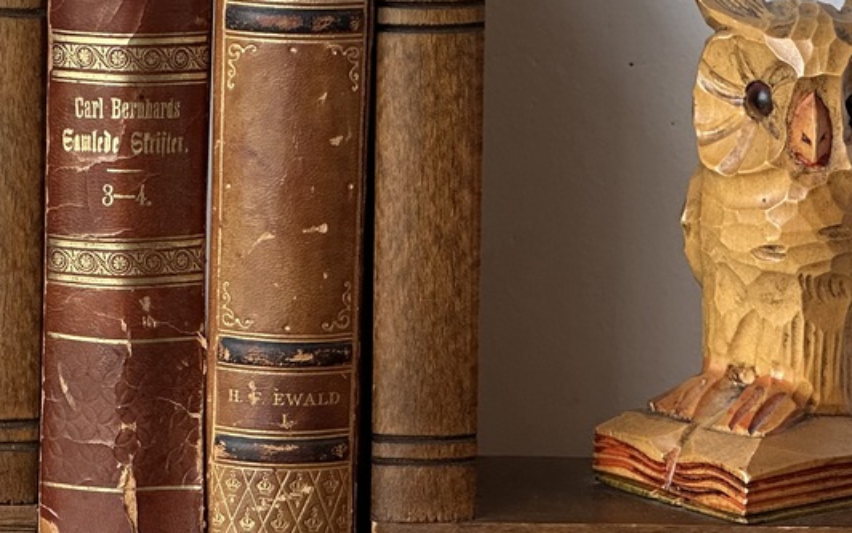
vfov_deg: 7.1
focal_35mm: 184
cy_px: -26
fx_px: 4274
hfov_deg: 11.4
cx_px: 227
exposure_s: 1/120
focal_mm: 9
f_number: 2.8
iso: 100
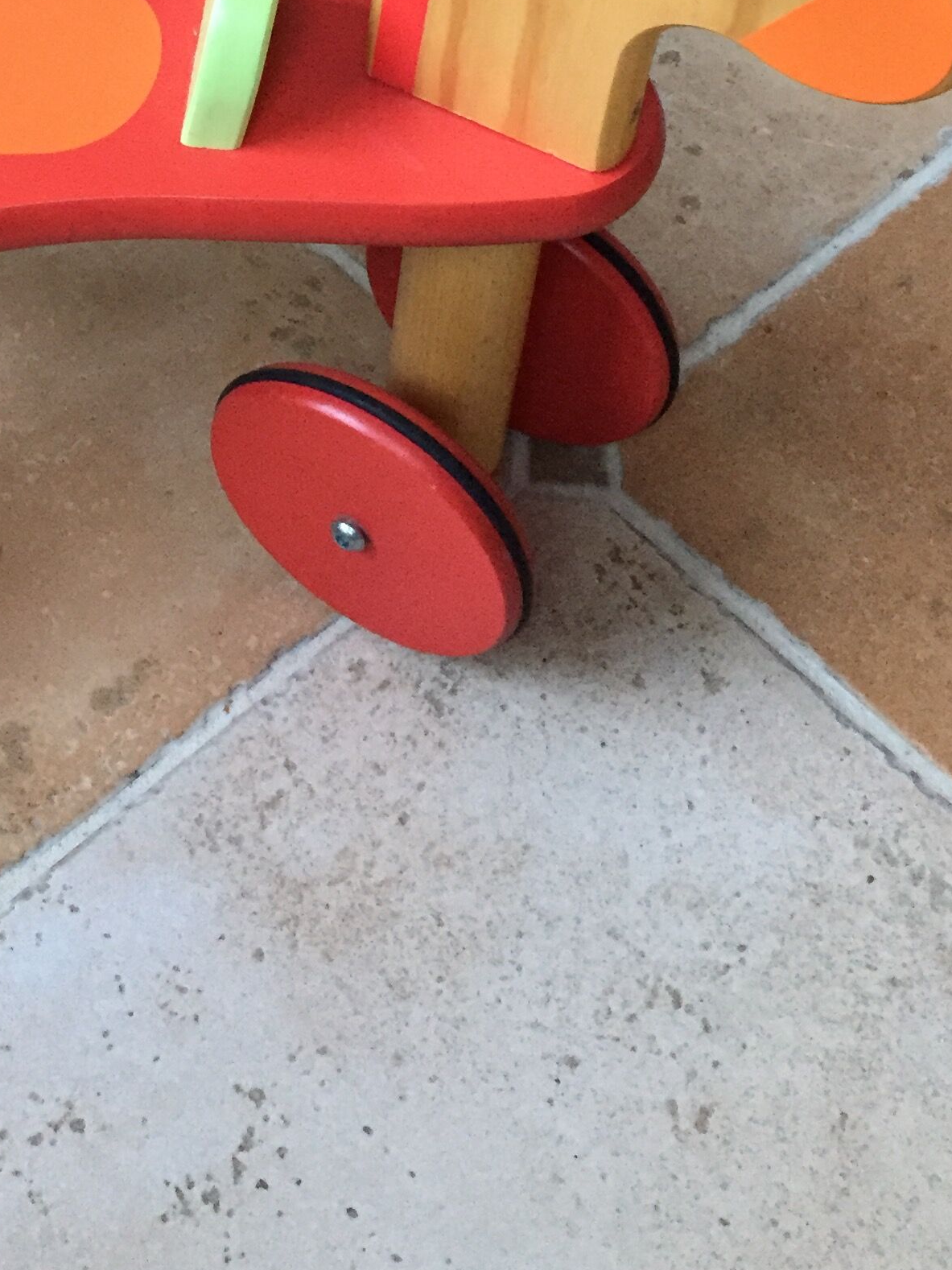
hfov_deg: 23.9
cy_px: 39
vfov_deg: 30.2
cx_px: 150
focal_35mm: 60
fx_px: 2201
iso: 250
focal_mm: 4.15
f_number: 2.2
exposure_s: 1/25
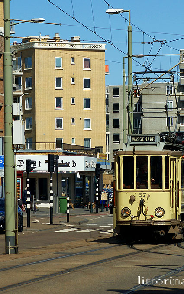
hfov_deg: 6.7
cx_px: 83
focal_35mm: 196
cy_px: 147
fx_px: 1569
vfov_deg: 10.7
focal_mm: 85
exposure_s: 1/640
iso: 200
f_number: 9
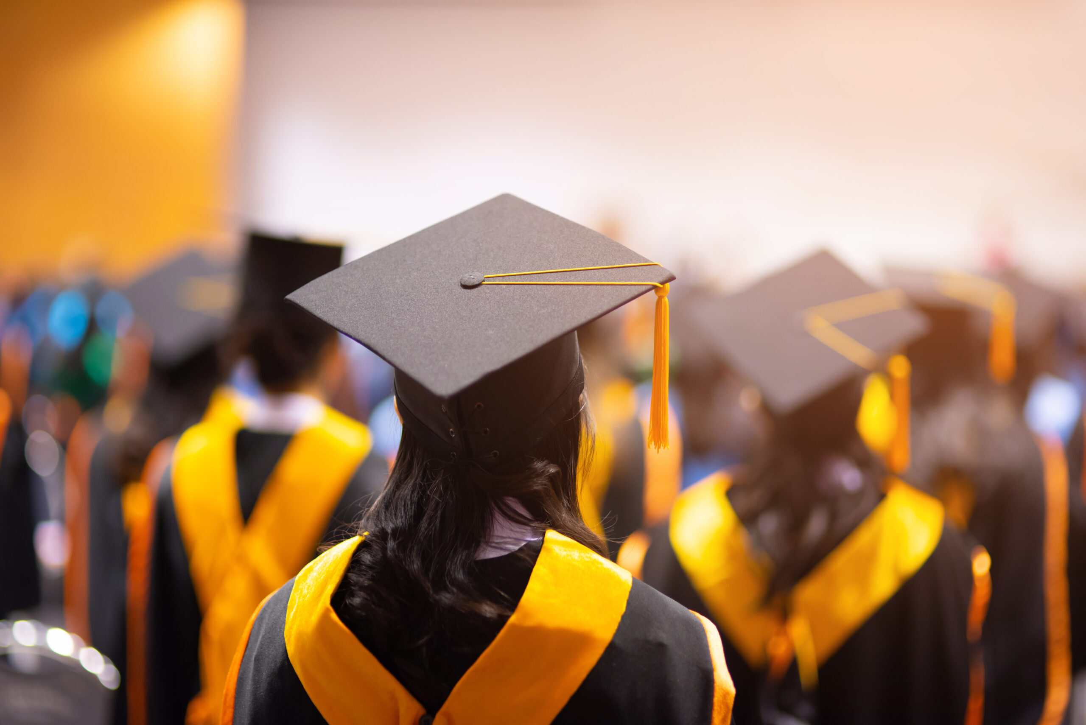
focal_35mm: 85
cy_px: 362
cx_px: 543
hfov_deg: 23.9
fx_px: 2565
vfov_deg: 16.1
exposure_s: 1/100
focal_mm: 85
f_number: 1.6
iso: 500
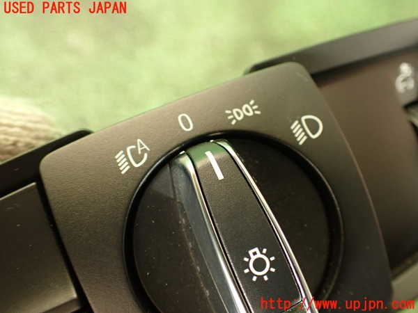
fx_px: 386
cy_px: 156
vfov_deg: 44.2
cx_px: 209
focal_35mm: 32
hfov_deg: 56.8
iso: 320
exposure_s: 1/30
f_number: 2.4
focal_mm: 5.79
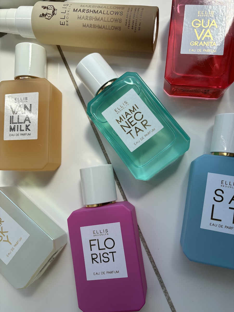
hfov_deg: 53.1
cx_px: 117
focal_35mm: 26
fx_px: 234
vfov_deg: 67.3
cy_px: 156
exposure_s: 1/1949
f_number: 1.6
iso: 50
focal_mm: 5.96
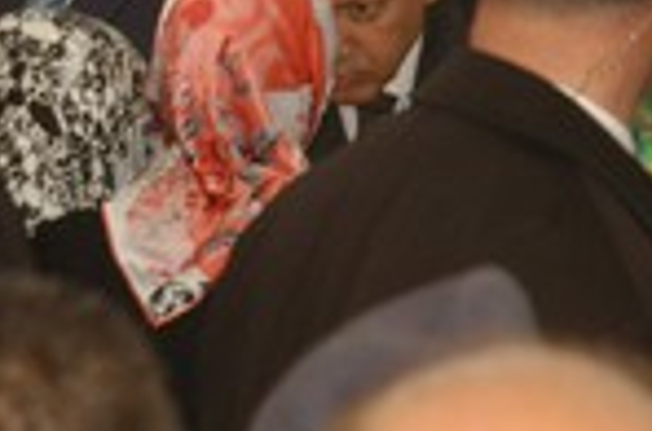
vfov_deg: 4.3
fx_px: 5783
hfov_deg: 6.4
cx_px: 0
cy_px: -9
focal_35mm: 320
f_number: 4.5
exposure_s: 1/60
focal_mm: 70
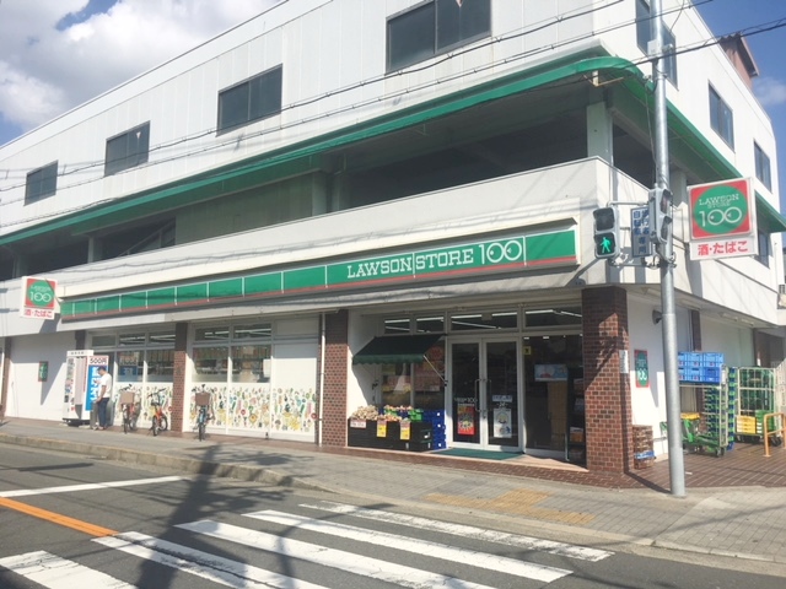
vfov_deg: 48.2
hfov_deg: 61.7
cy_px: 294
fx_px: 658
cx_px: 393
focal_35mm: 29
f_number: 2.2
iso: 25
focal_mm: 4.15
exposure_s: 1/2481
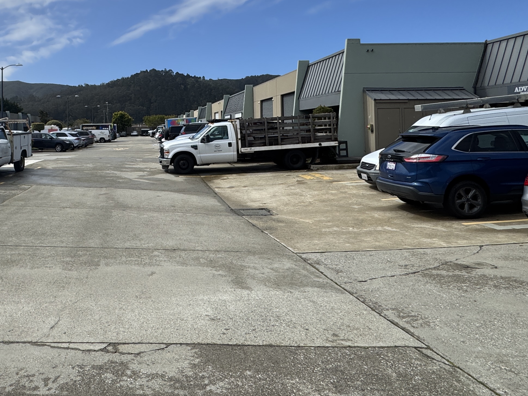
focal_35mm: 29
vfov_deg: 47.0
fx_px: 442
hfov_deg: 59.2
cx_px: 148
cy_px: 114
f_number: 2.2
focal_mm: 2.22
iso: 50
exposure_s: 1/3546
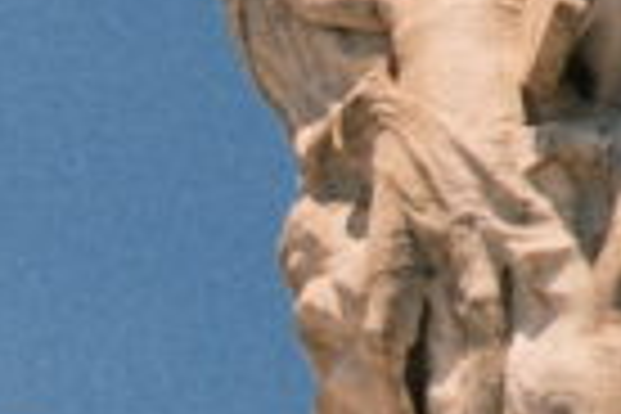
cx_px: -1242
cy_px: 709
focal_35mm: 558
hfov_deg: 3.6
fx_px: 9625
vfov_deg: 2.5
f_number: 2.8
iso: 640
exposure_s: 1/8500
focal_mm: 50
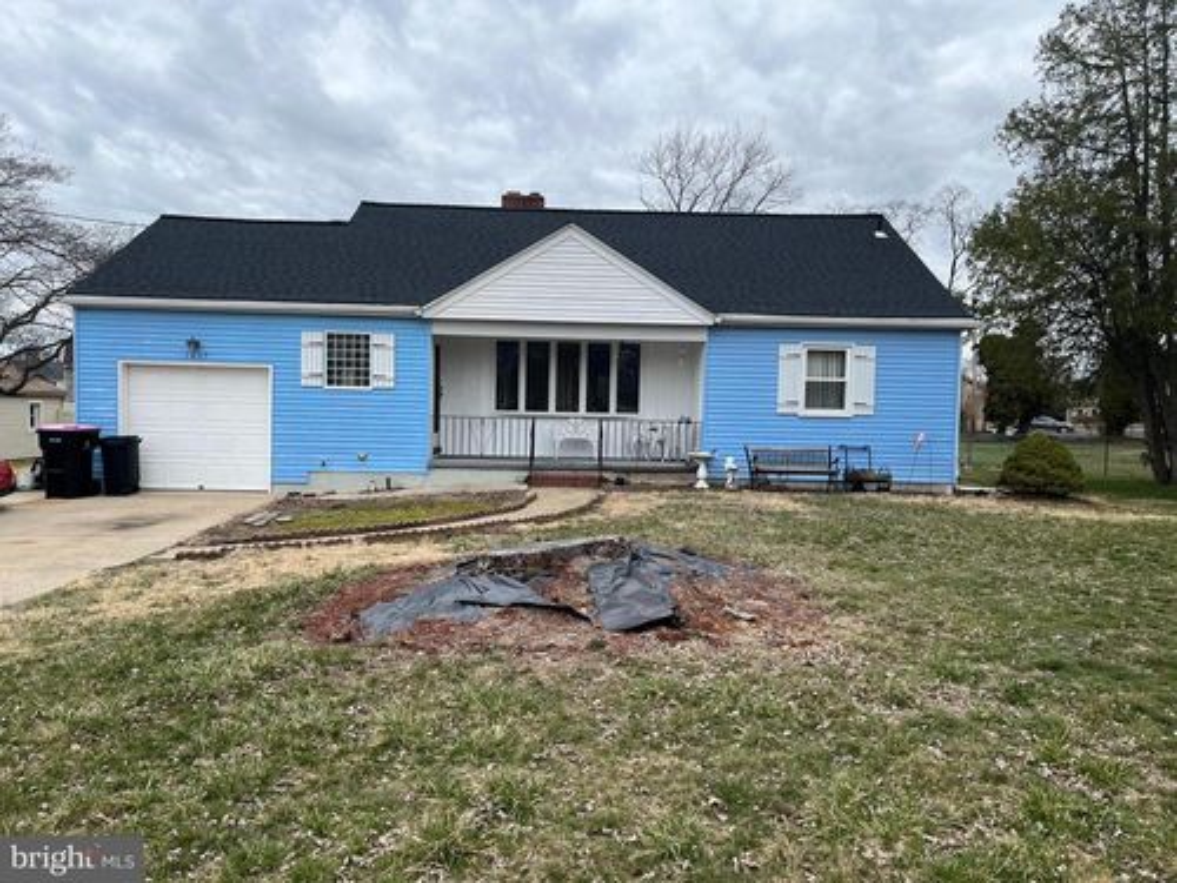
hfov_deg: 67.3
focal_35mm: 26
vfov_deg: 53.1
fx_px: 884
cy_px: 442
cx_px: 588
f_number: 1.6
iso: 50
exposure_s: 1/2062
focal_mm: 5.1
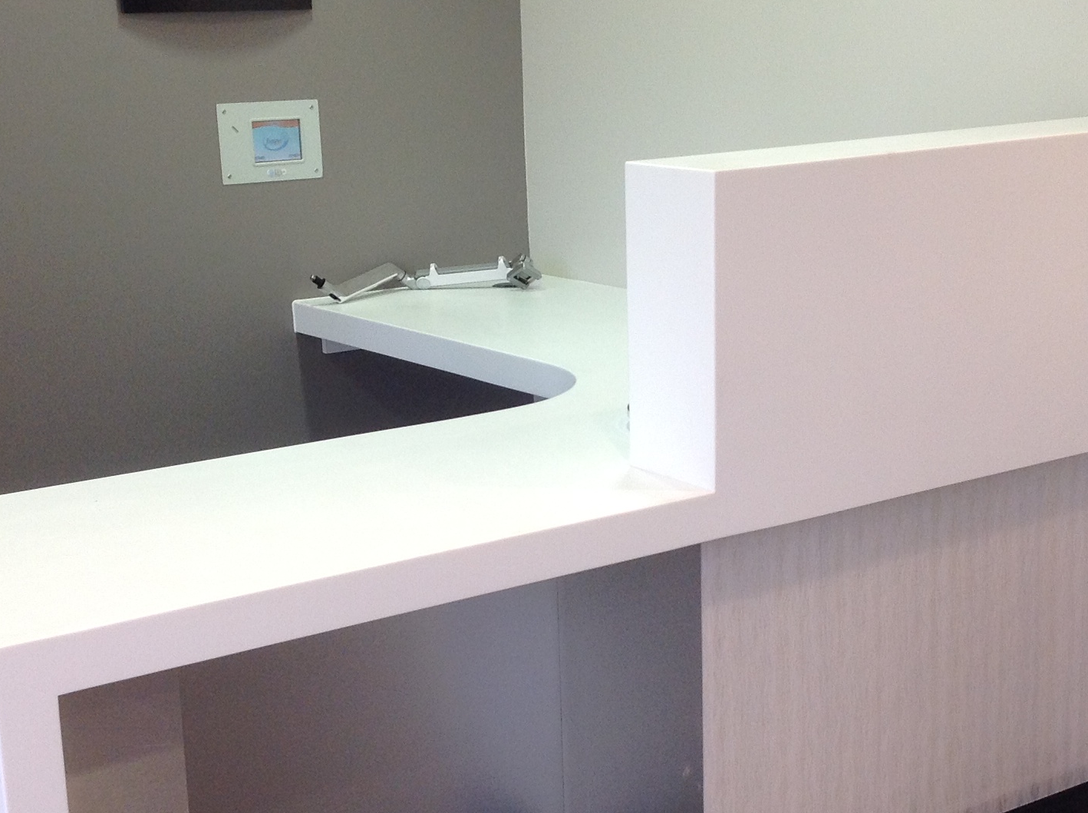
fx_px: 2008
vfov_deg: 22.8
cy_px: 500
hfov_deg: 30.3
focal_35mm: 64
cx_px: 598
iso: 80
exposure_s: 1/60
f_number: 2.4
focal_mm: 4.28
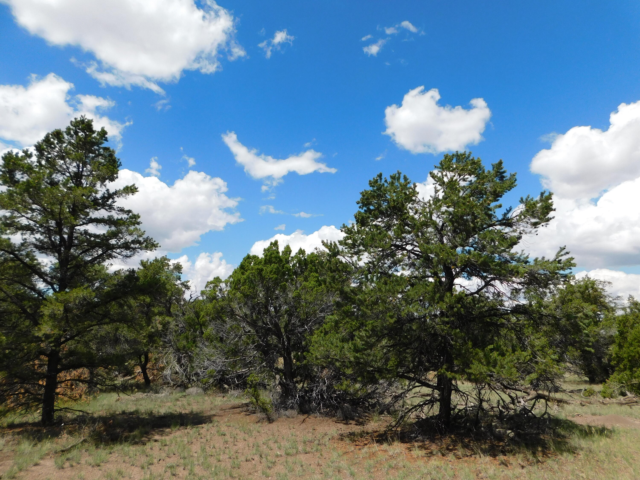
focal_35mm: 23
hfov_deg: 73.9
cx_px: 320
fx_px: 425
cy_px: 240
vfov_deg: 58.9
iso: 125
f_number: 6
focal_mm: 4
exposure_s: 1/500
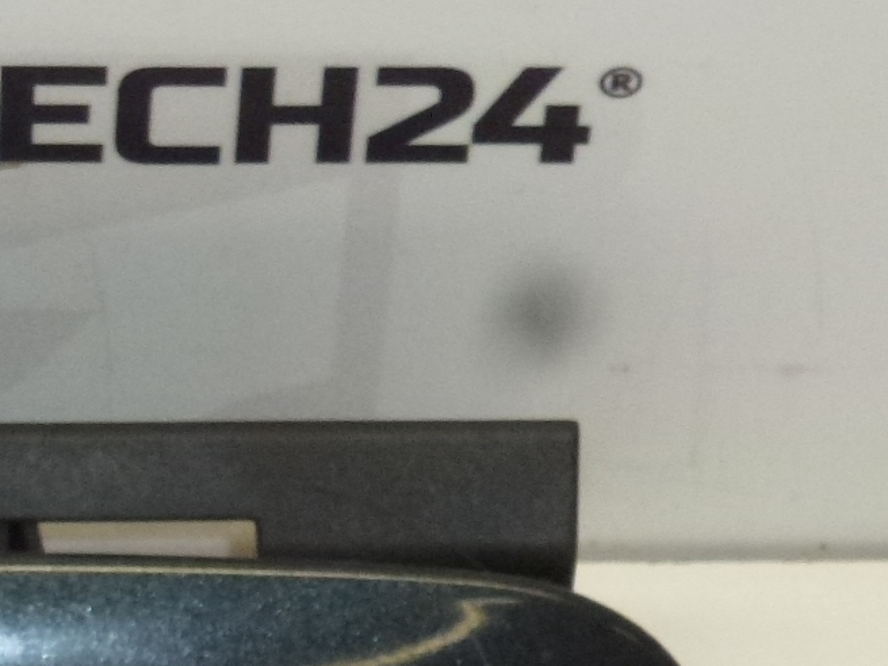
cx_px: -139
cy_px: 719
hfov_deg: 7.7
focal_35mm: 256
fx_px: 6567
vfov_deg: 5.8
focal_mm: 14.8
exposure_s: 1/160
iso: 400
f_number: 4.8
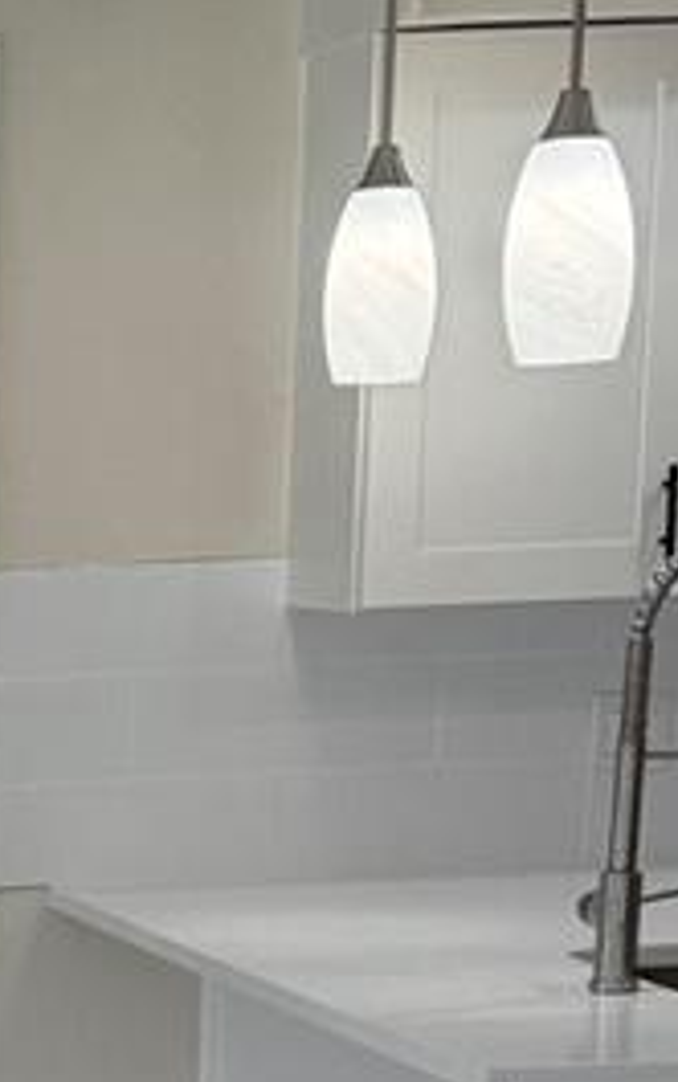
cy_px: 1270
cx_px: -739
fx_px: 3394
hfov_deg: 10.4
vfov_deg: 17.3
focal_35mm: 115
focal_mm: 6.76
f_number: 1.78
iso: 100
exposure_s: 1/327
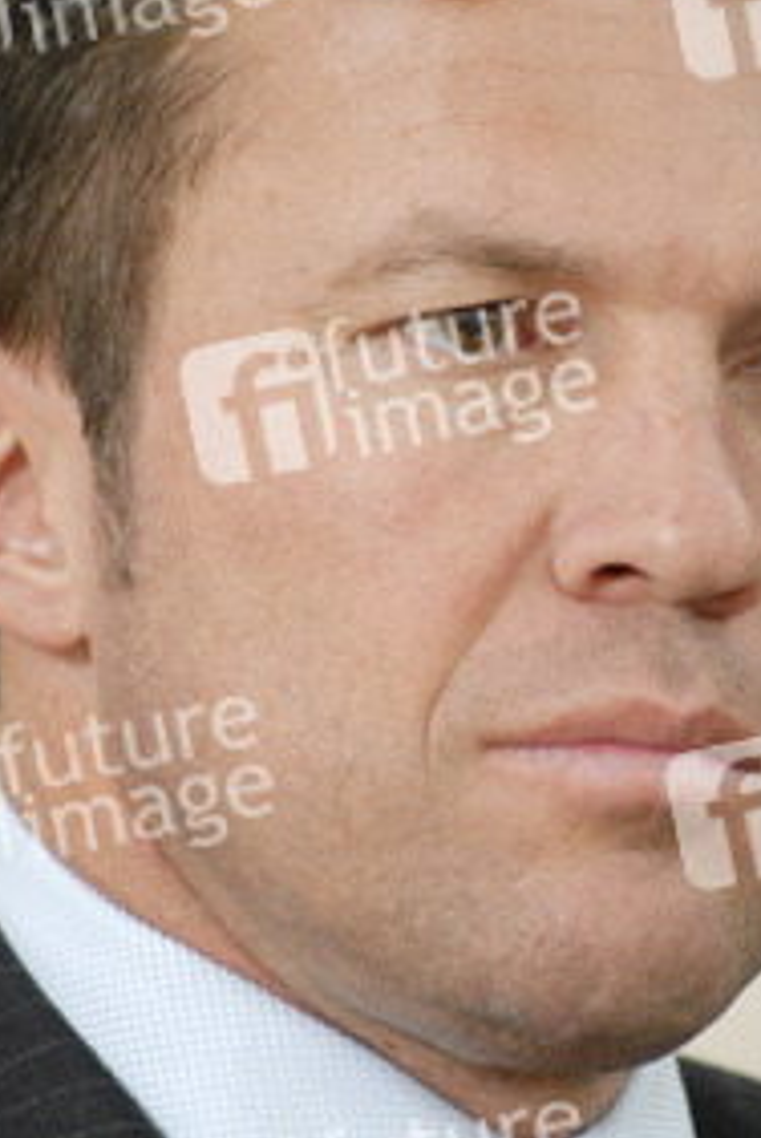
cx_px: 510
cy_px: 591
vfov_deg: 4.8
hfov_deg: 3.2
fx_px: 13505
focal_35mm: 427
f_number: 5
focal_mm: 200
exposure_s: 1/20
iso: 800
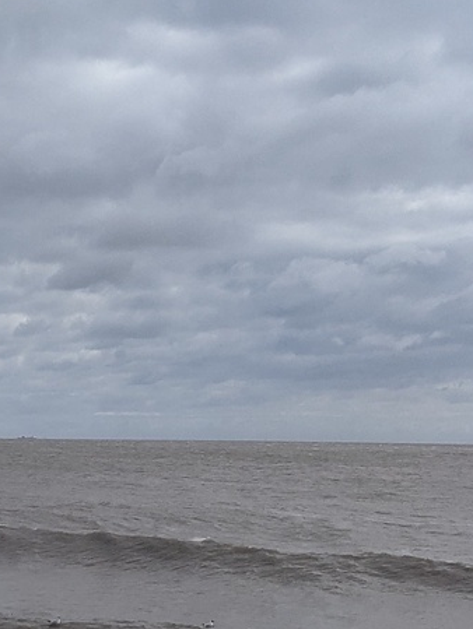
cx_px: -295
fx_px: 1747
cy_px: 678
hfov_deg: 14.1
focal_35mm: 96
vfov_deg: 19.6
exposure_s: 1/4695
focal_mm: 4.44
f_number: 1.8
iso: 74
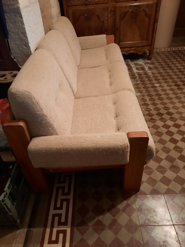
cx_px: 92
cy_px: 124
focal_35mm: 25
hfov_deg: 54.9
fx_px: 178
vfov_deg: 69.4
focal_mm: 4.6
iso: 800
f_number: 2
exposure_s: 1/20
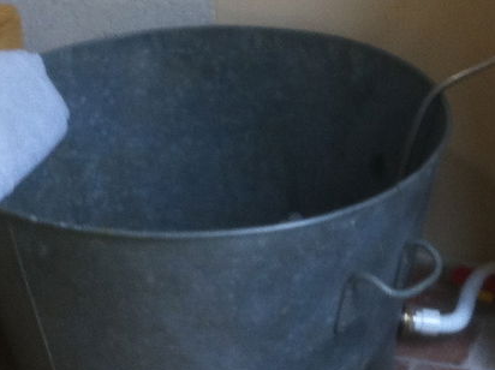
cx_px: 401
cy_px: 74
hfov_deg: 14.4
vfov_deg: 10.8
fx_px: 1943
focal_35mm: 136
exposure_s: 1/15
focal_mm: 3.85
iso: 80
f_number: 2.8
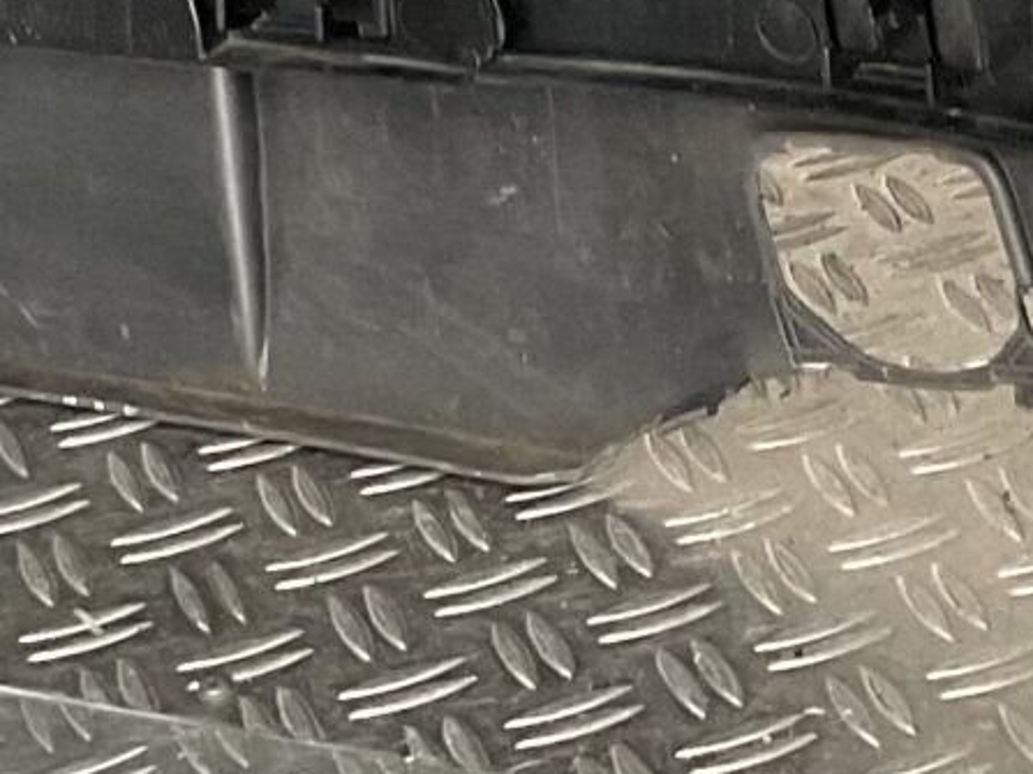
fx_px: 4952
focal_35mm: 166
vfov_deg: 8.9
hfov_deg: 11.8
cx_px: 980
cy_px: 575
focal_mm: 3
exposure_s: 1/50
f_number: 1.8
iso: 100
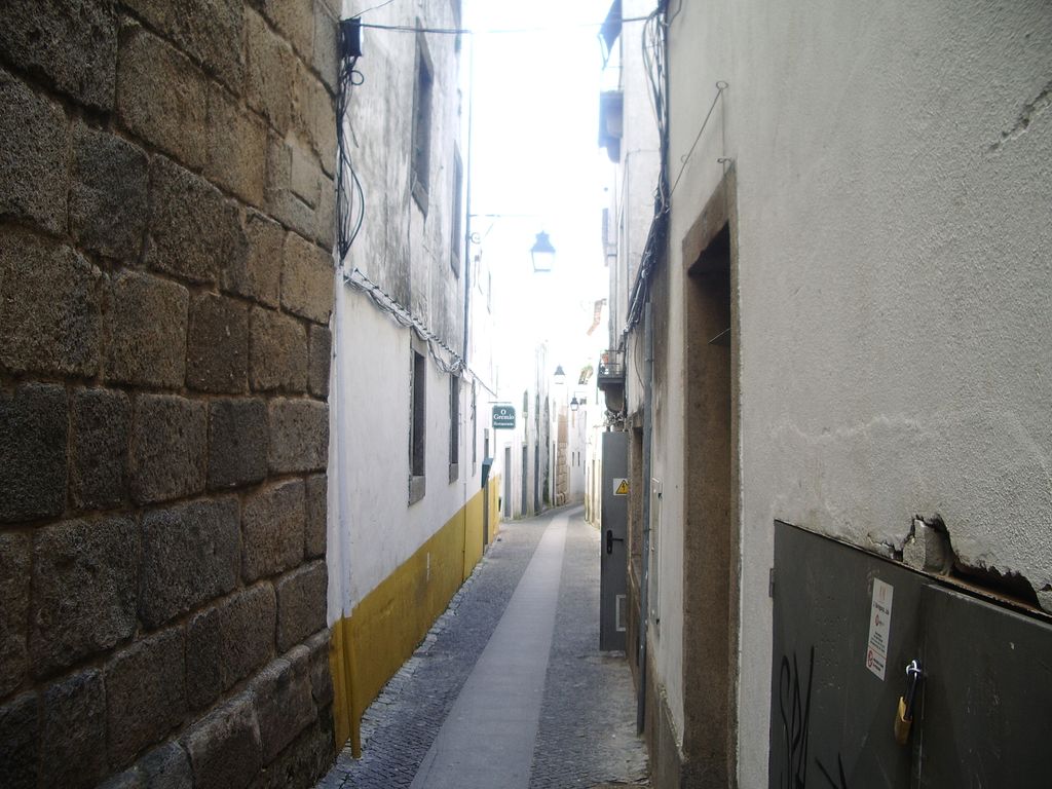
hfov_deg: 52.6
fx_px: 1064
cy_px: 394
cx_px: 526
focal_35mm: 35
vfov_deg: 40.7
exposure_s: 1/80
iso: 50
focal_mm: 5.8
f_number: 2.6
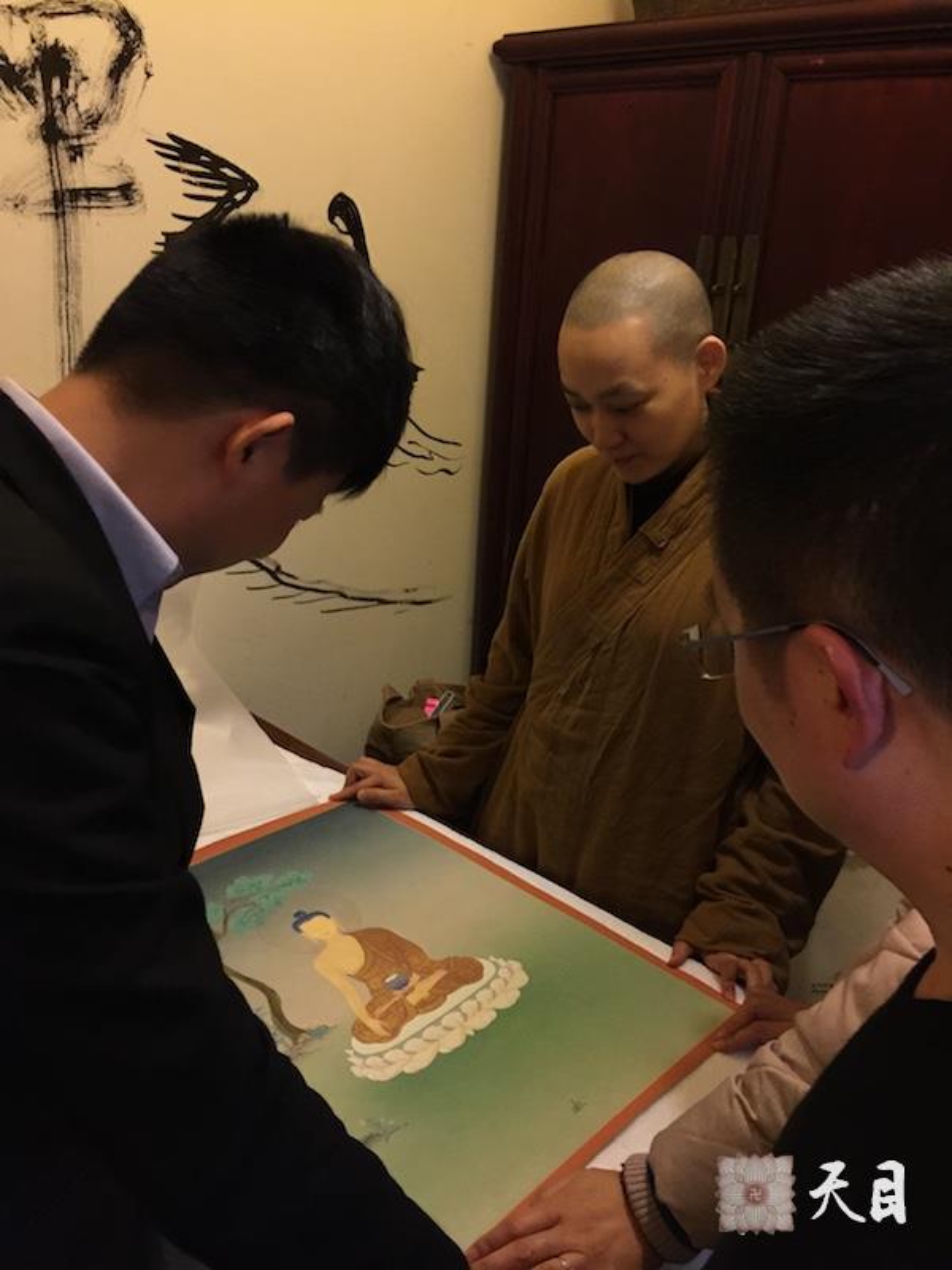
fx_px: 1063
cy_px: 635
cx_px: 476
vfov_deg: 61.7
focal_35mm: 29
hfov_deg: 48.2
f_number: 2.2
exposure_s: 1/8
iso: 160
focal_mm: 4.15
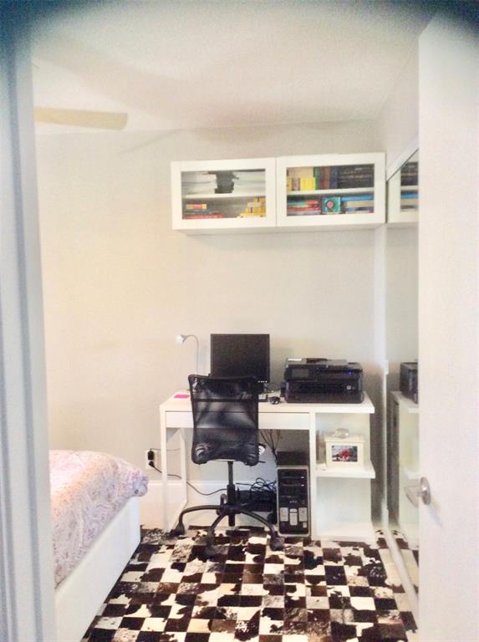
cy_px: 321
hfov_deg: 44.0
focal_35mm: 32
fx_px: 592
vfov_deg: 56.9
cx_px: 240
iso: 200
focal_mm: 3.3
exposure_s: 1/24
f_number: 2.4
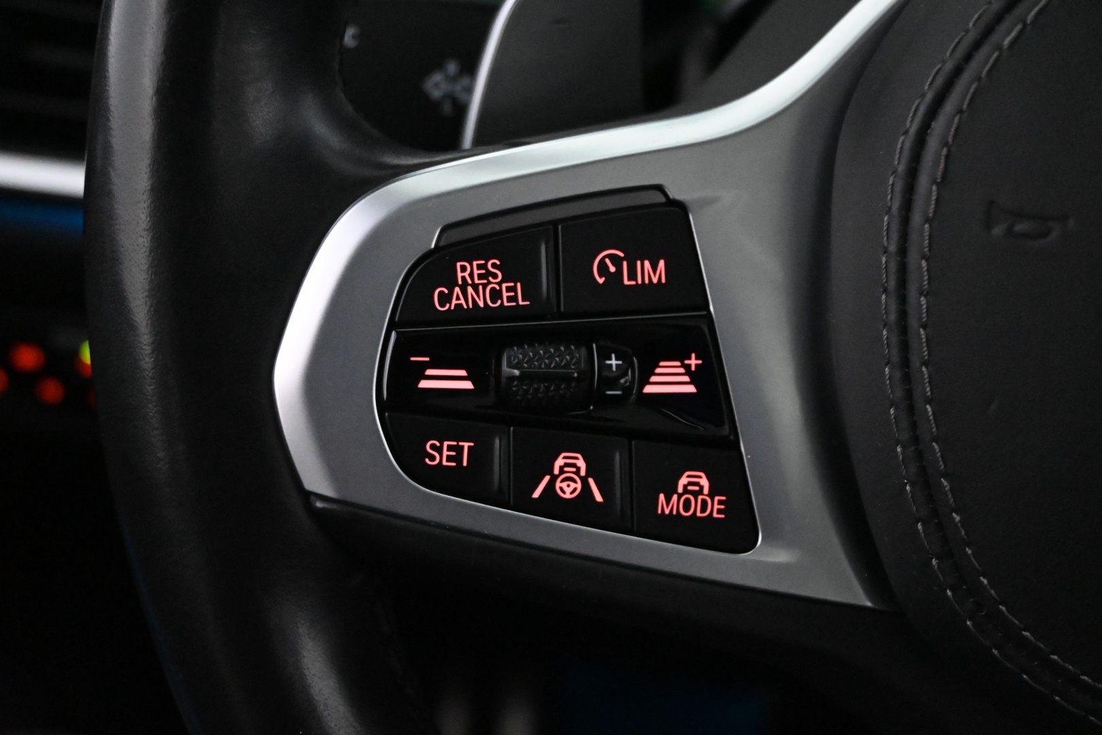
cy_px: 368
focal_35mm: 50
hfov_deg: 40.0
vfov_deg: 27.3
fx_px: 1515
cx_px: 551
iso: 10000
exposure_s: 1/50
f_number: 5
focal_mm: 33
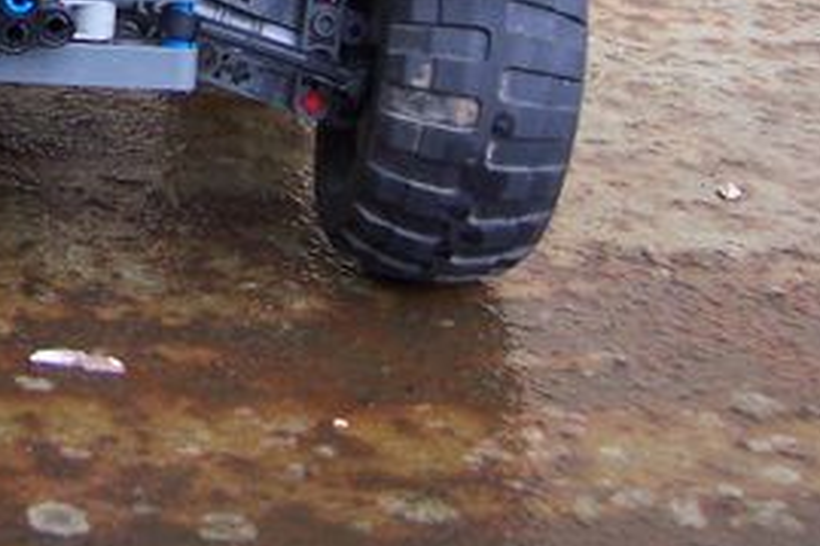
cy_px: -110
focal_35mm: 89
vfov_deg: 14.8
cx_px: -34
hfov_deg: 21.9
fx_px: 2026
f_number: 3
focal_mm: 6
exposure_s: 1/30
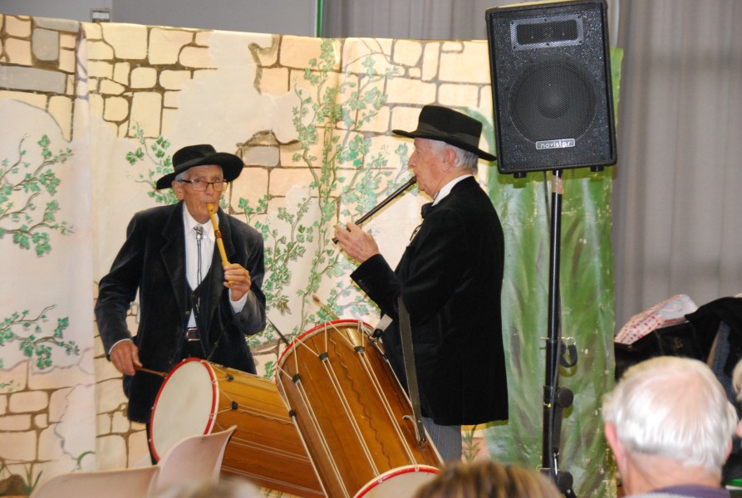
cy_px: 249
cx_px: 371
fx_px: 2324
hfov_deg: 18.1
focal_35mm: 112
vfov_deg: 12.2
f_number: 5.3
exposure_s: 1/60
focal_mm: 75
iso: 1250
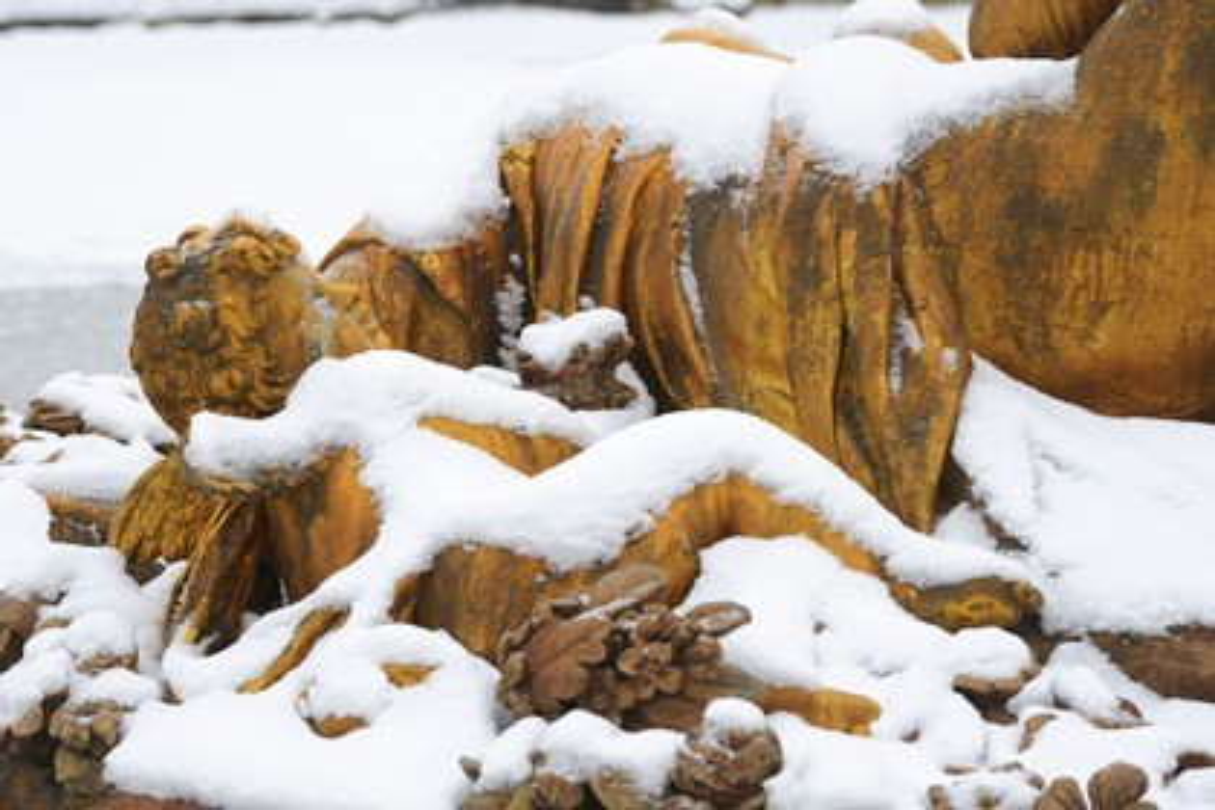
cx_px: 608
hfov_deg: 10.3
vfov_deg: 6.9
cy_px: 405
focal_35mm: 200
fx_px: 6749
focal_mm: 200
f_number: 7.1
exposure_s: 1/160
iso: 400
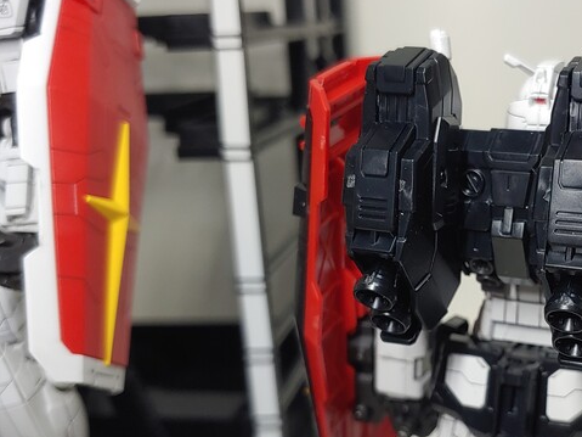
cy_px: 282
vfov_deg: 30.7
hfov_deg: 38.2
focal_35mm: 47
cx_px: 504
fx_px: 790
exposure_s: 1/120
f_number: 1.5
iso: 50
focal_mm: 4.23
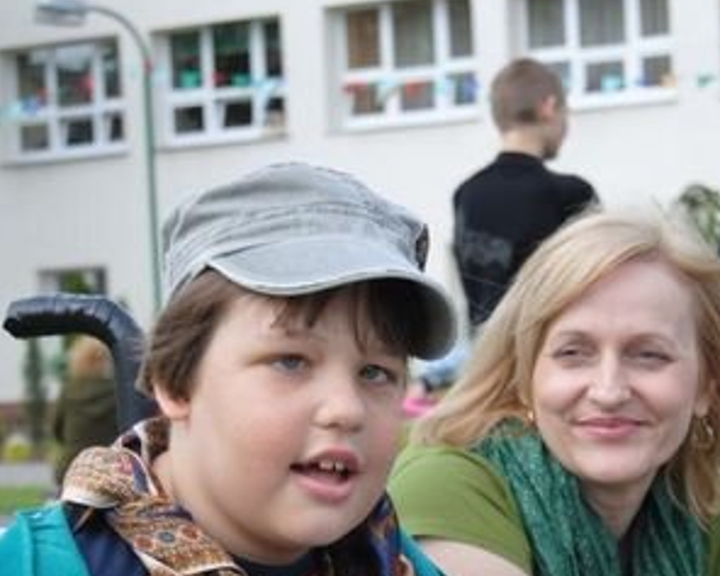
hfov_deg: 13.8
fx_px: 2984
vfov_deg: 11.0
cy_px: 452
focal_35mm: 140
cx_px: 328
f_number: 5.3
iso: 125
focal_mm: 46
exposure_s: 1/500
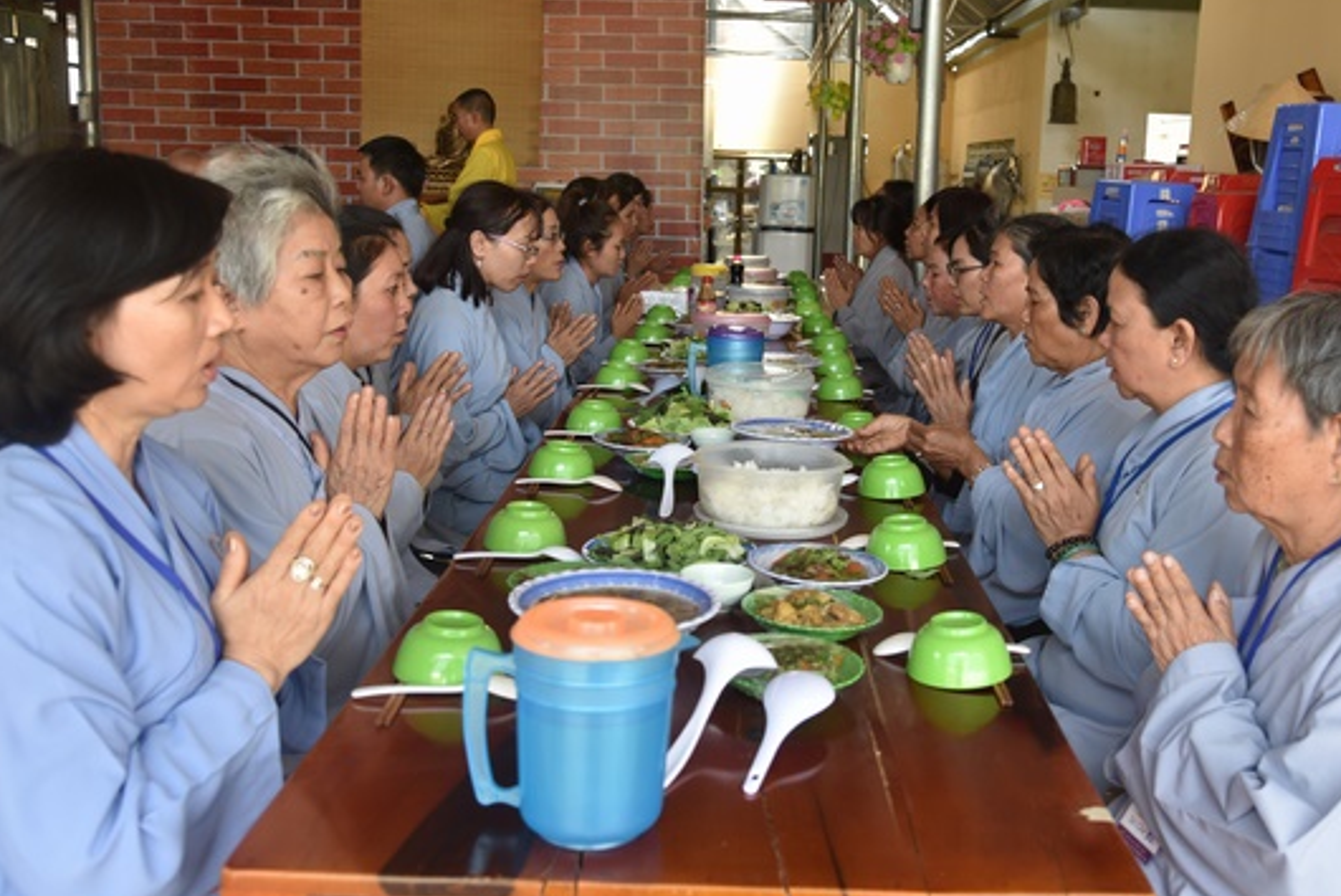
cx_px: 774
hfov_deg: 50.5
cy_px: 390
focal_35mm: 38
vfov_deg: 35.0
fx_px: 1416
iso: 400
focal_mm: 31
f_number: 4.5
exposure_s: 1/80
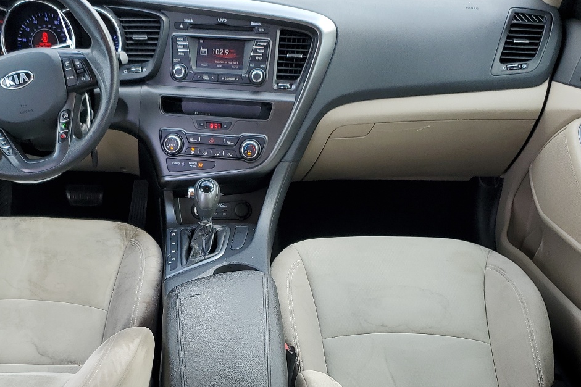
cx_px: 197
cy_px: 315
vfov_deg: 28.5
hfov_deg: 42.2
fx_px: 742
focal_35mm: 46
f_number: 1.5
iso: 50
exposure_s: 1/143
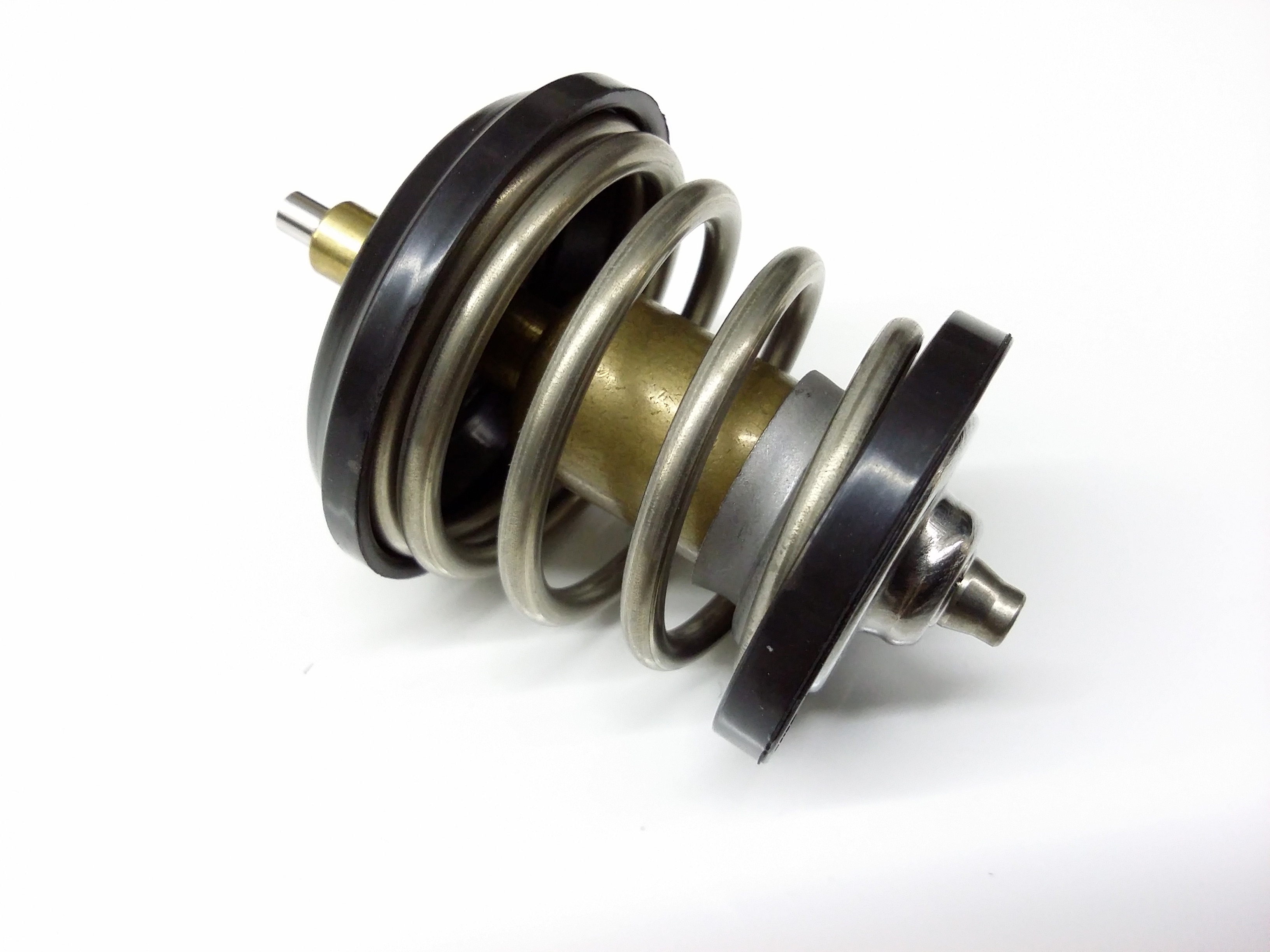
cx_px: 635
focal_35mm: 32
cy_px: 476
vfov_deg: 44.2
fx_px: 1174
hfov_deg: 56.8
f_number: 2.4
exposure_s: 1/15
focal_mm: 3.4
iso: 200
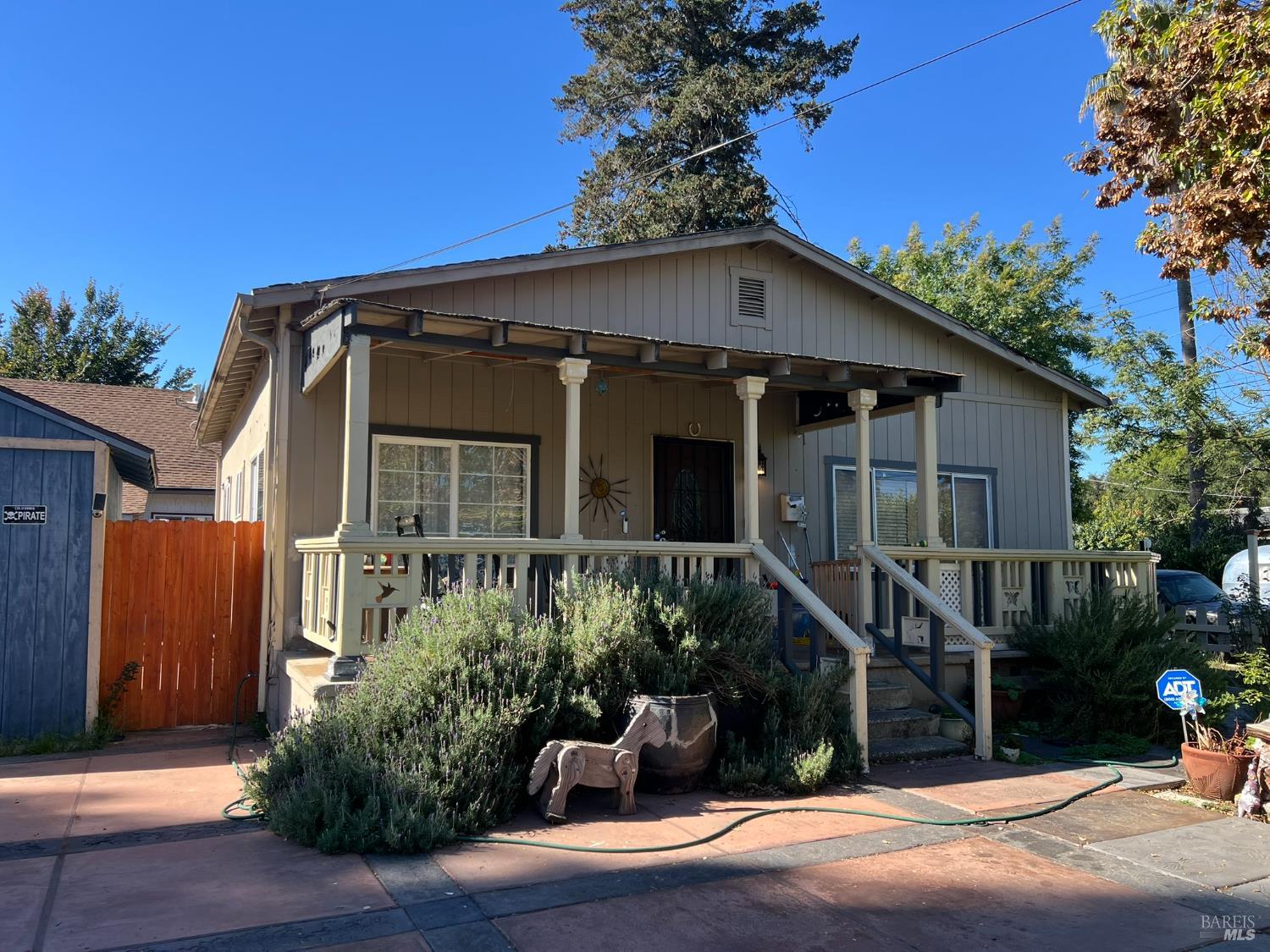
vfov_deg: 53.1
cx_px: 635
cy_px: 476
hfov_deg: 67.3
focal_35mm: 26
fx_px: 954
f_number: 1.5
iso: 50
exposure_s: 1/1344
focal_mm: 5.7
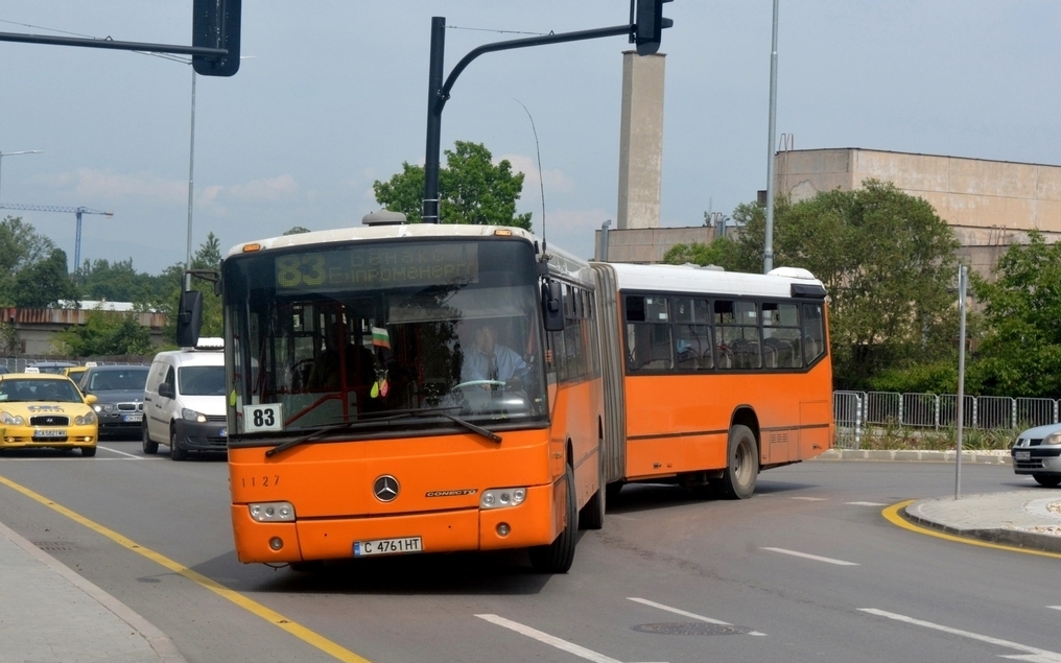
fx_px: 2140
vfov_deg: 17.6
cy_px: 322
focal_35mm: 74
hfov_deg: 27.8
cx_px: 530
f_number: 14
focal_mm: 48
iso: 800
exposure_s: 1/800
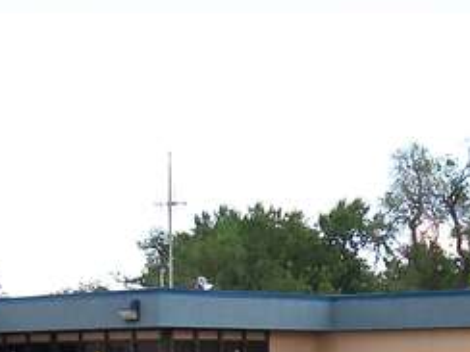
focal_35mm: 118
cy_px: 406
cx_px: 279
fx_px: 1602
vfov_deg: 12.3
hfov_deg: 16.7
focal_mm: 6
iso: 80
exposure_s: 1/400
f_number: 2.7
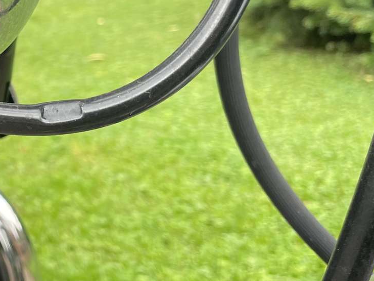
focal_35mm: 71
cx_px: -43
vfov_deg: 20.3
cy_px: 22
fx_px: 767
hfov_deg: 25.3
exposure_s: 1/121
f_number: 1.6
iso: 50
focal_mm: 4.2
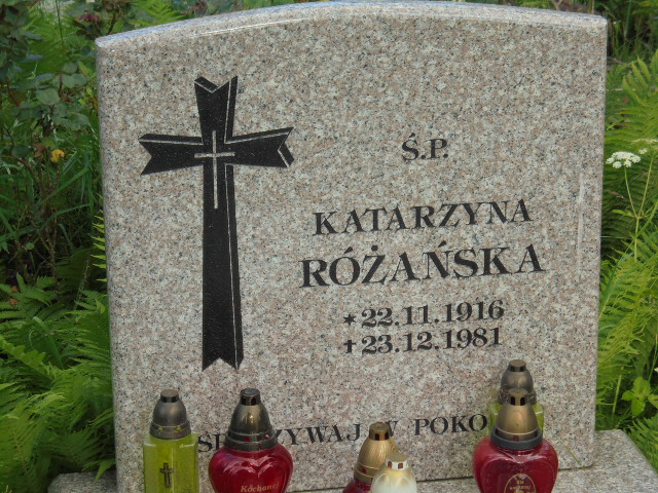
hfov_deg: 18.4
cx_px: 329
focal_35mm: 107
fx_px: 2034
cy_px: 246
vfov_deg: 13.8
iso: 100
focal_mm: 19.2
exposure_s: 1/200
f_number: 5.1
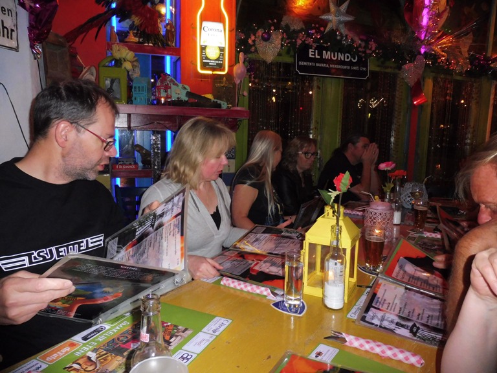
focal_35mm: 24
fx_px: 345
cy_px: 186
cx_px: 248
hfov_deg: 71.6
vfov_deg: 56.8
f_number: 3.3
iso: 500
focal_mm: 4.3
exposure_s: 1/60
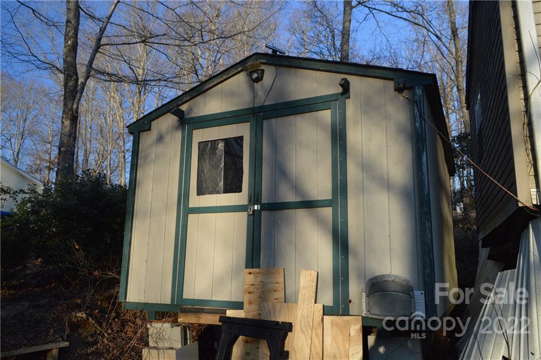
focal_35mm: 27
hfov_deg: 67.4
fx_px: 405
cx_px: 270
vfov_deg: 47.8
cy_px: 180
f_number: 5.6
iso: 220
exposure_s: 1/125
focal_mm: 18
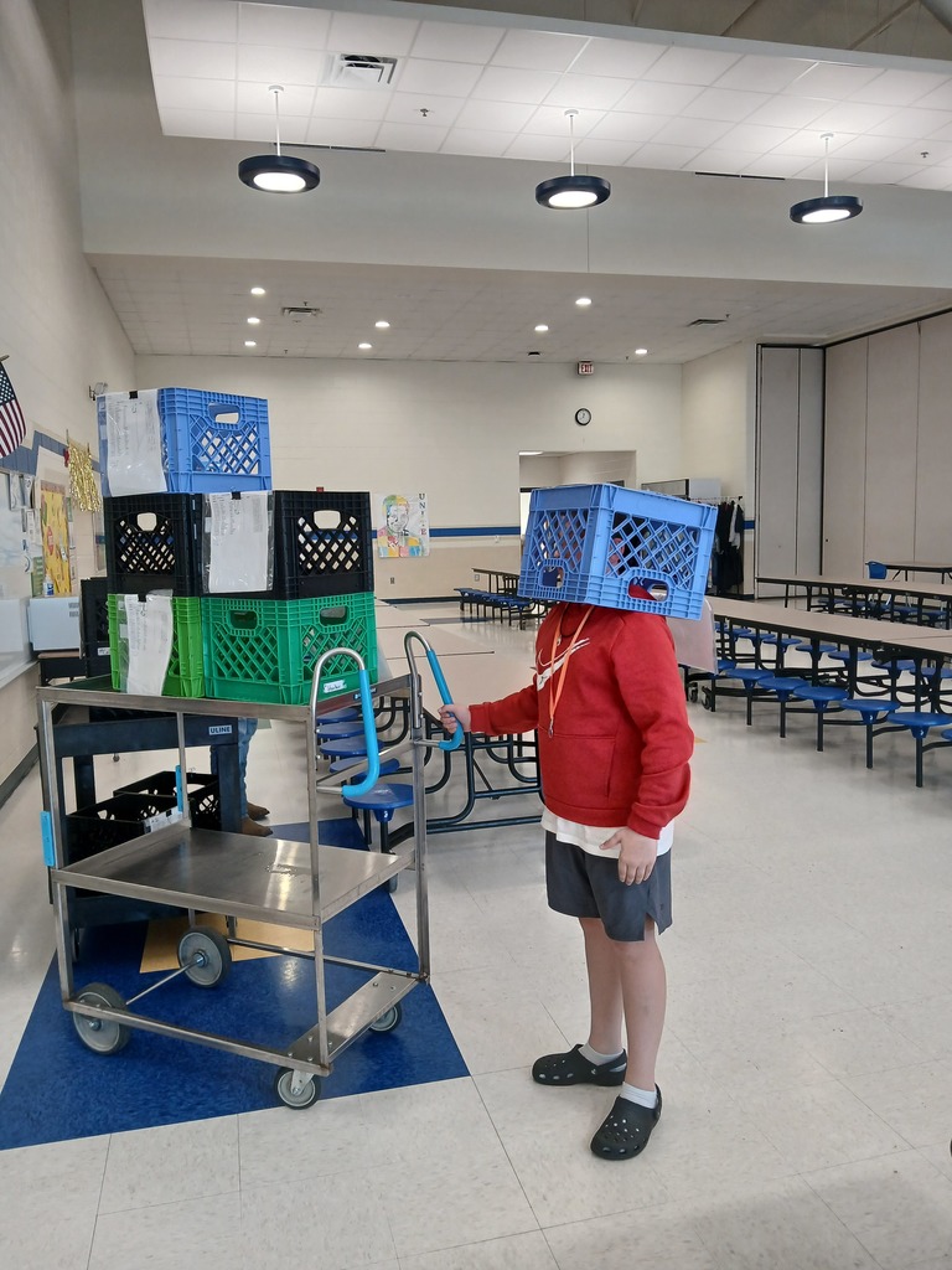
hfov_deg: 53.1
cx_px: 476
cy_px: 635
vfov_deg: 67.3
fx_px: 953
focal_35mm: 26
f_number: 1.8
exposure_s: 1/60
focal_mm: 3.98
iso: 125
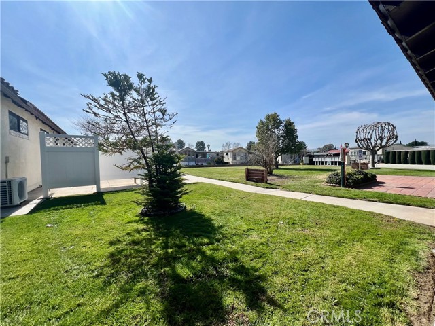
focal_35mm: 13
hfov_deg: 106.2
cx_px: 218
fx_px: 163
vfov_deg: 89.9
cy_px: 163
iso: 32
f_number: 1.8
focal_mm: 1.57
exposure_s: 1/2732
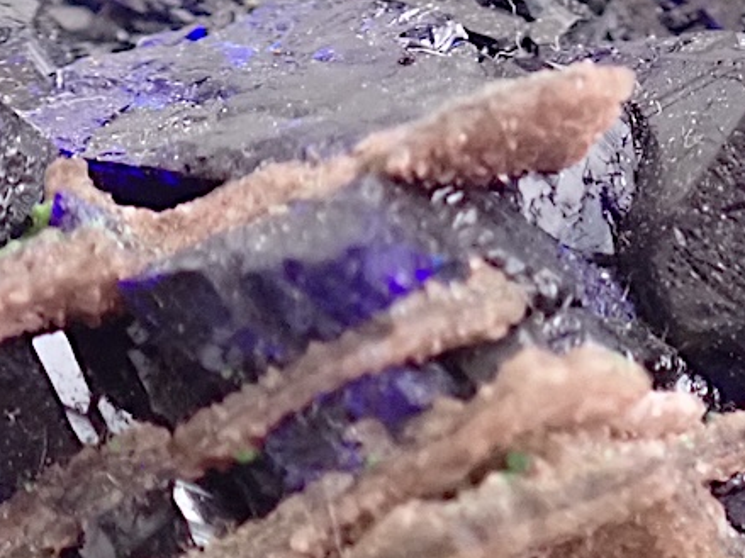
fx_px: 6132
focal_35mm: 285
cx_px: 716
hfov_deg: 6.9
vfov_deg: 5.2
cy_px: 126
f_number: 4.9
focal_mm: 18
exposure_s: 1/25
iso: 1250
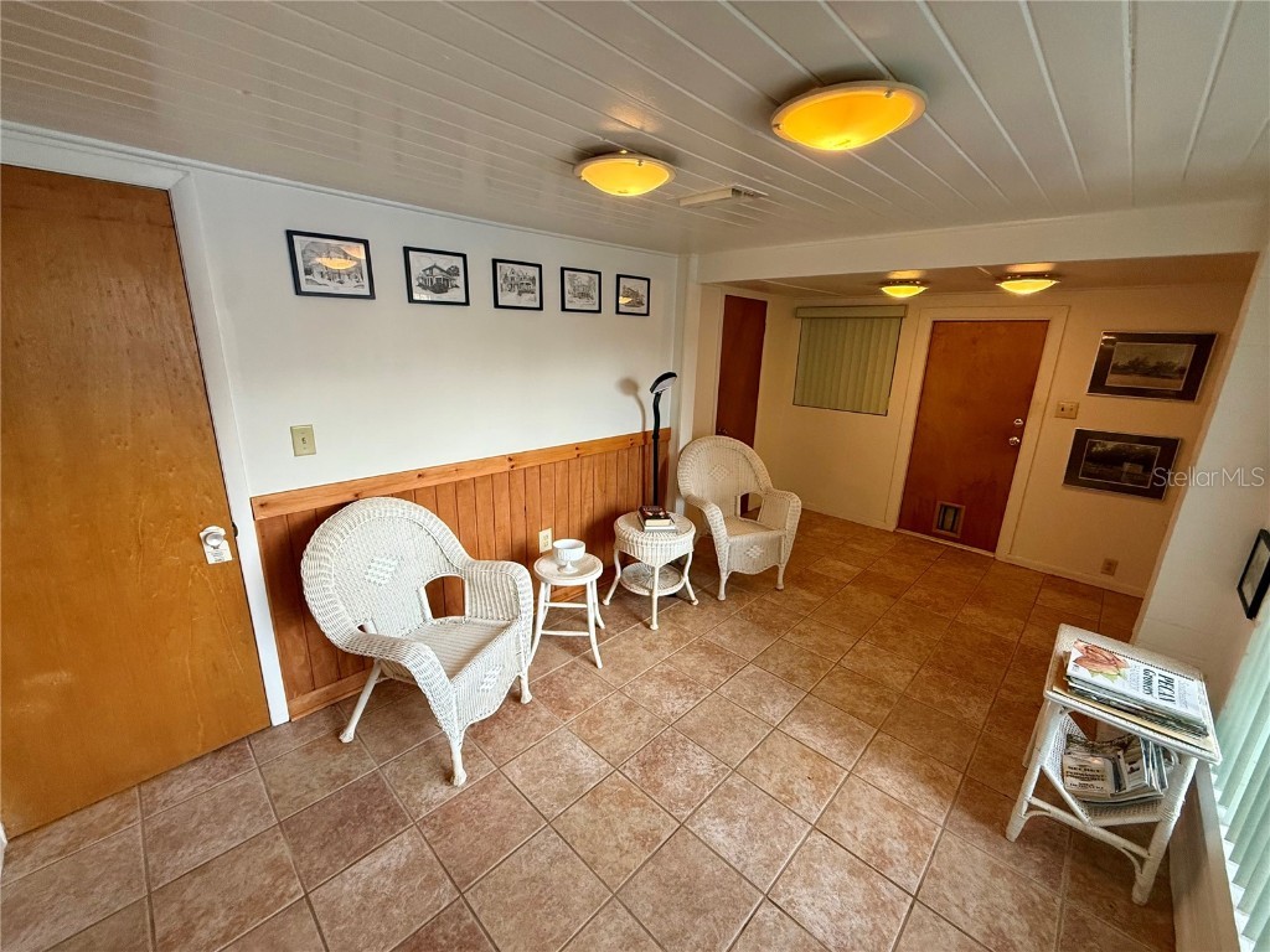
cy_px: 476
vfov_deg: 85.7
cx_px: 635
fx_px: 514
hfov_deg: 102.1
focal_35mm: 14
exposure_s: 1/120
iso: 320
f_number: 2.2
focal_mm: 2.22
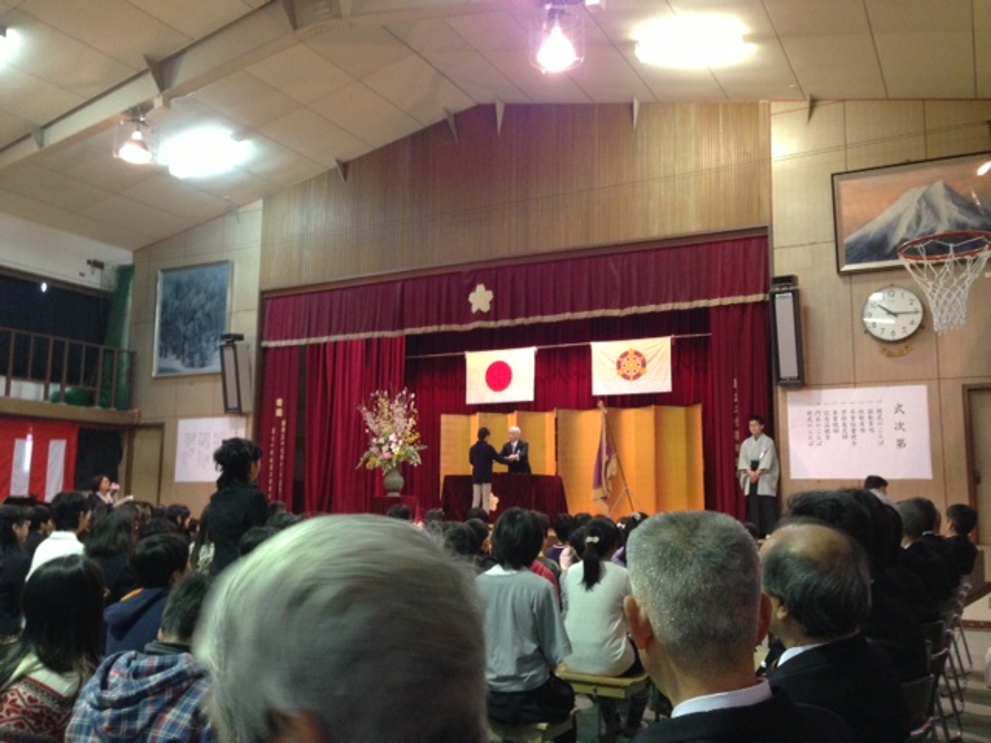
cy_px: 372
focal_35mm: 33
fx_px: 945
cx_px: 496
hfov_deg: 55.4
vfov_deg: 42.9
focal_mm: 4.13
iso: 320
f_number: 2.4
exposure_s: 1/20
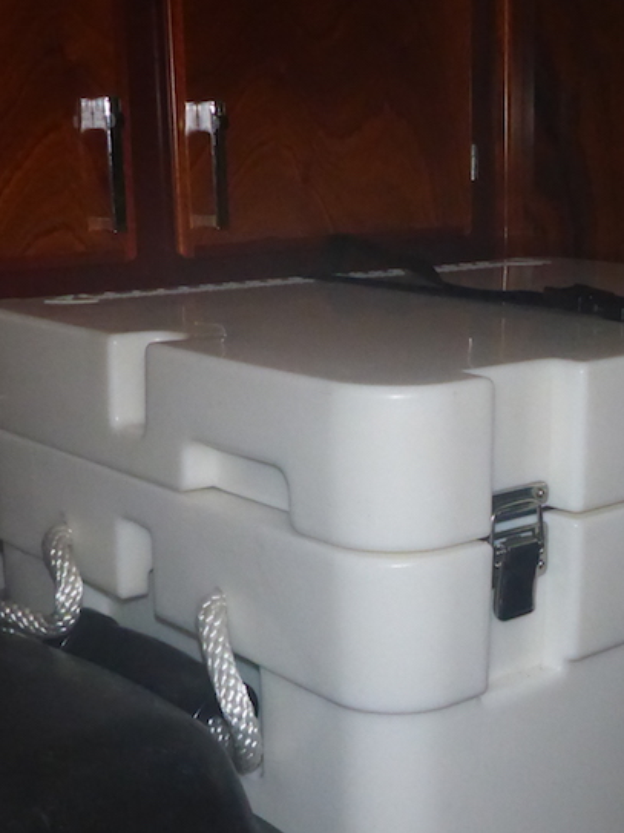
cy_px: 495
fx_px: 1322
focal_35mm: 55
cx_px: 435
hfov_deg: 26.3
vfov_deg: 34.8
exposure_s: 1/60
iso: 800
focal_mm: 4.9
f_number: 3.3
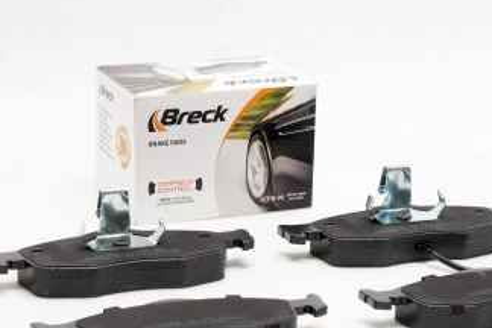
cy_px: 232
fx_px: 2090
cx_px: 371
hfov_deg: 13.4
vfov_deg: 9.0
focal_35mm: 153
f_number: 11
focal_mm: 55
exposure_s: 1/200
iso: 100
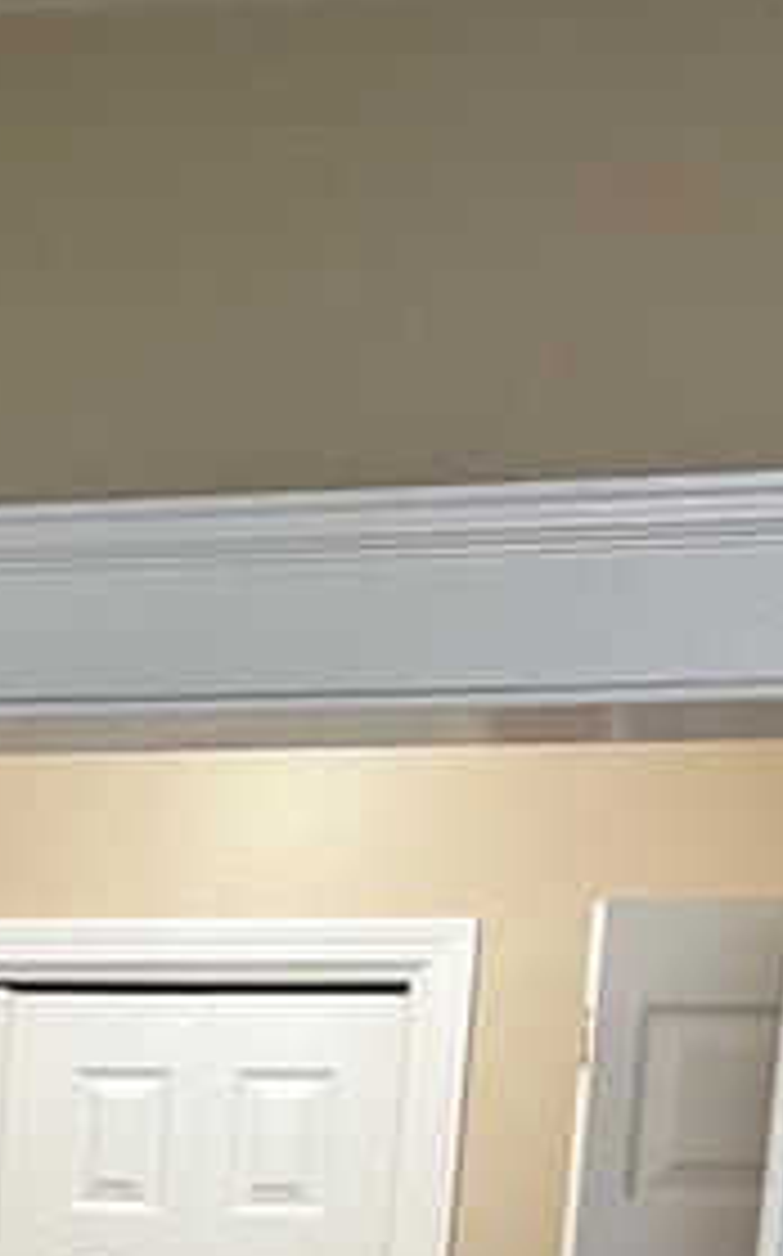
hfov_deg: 16.1
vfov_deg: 23.6
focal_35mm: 76
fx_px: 2599
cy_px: 1675
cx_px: -288
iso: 100
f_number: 1.5
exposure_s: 1/60
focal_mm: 5.7
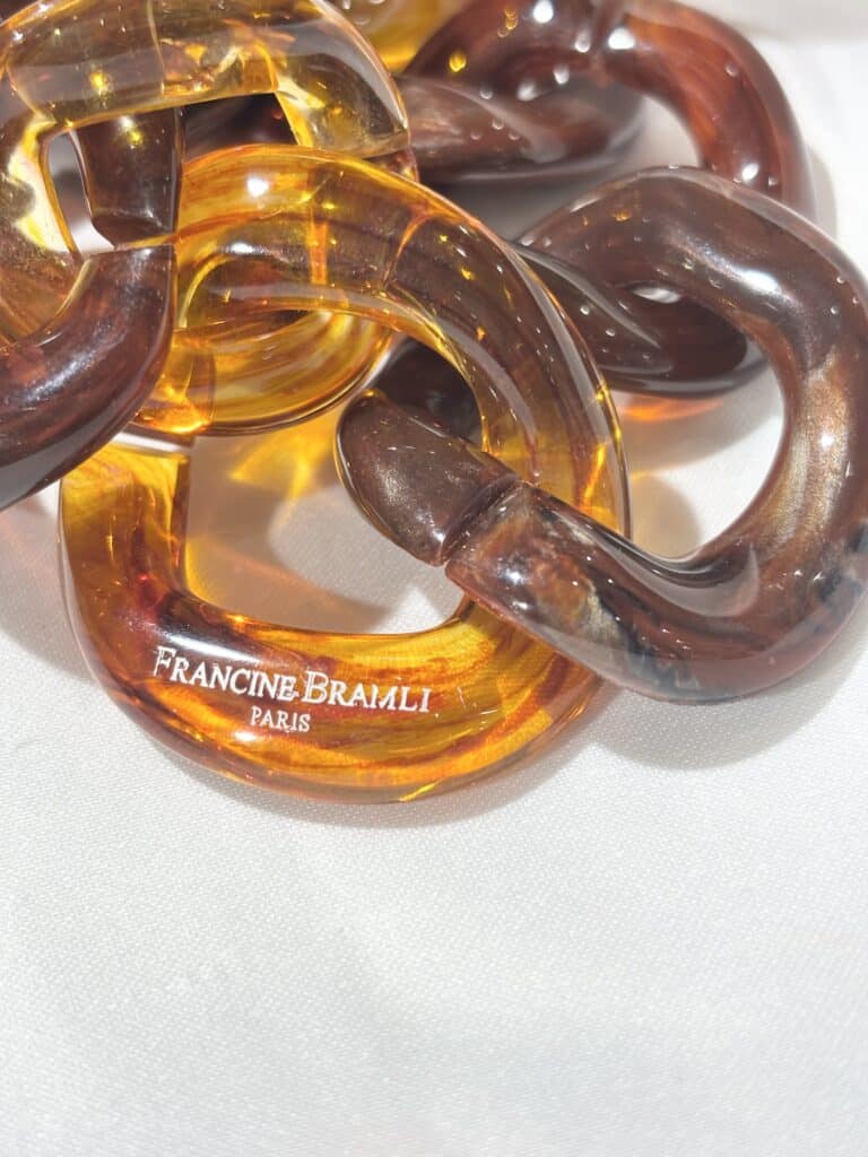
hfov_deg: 28.0
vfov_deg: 36.8
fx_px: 1739
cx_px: 434
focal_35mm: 52
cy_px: 578
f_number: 1.6
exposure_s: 1/100
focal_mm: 5.96
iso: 32
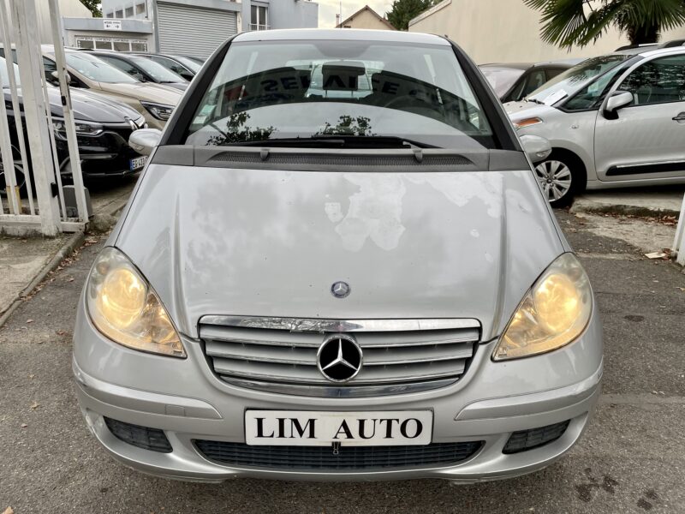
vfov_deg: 53.1
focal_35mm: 26
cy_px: 257
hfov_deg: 67.3
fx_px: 515
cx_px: 342
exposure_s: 1/258
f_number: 1.6
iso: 32
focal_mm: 4.2
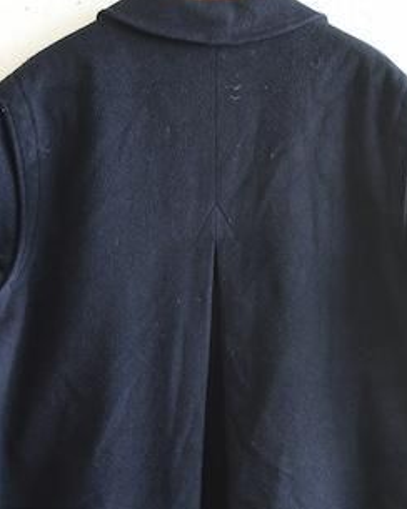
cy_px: 454
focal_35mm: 81
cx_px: 204
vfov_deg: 23.0
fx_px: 1220
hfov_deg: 18.9
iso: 1600
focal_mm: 35
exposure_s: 1/80
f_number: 5.6
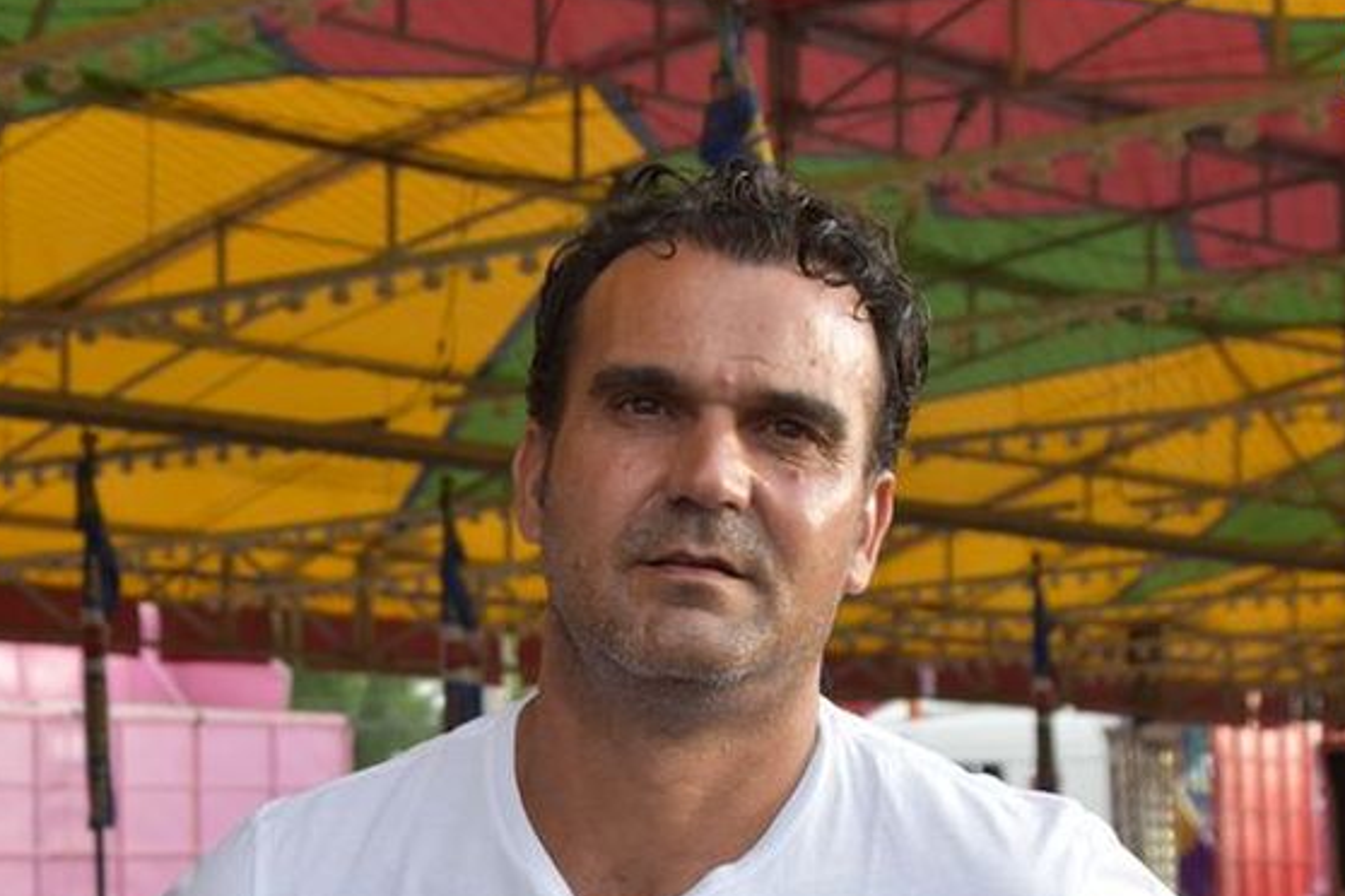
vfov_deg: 14.0
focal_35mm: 97
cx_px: 359
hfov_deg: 20.9
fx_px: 3624
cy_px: 731
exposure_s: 1/125
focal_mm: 38
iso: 280
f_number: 5.6
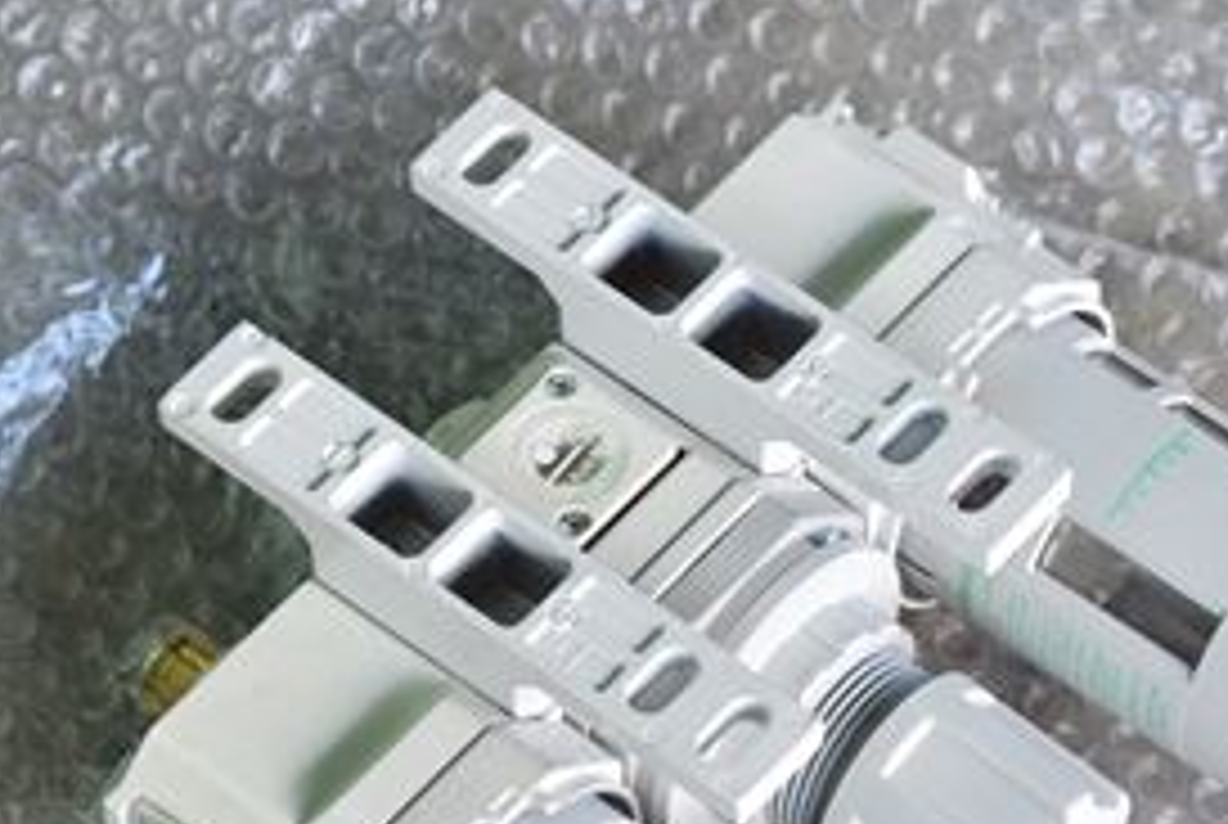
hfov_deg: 9.6
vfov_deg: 6.4
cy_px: 630
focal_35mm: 214
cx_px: 693
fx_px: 7312
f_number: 6.3
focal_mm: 78
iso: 1250
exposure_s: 1/50
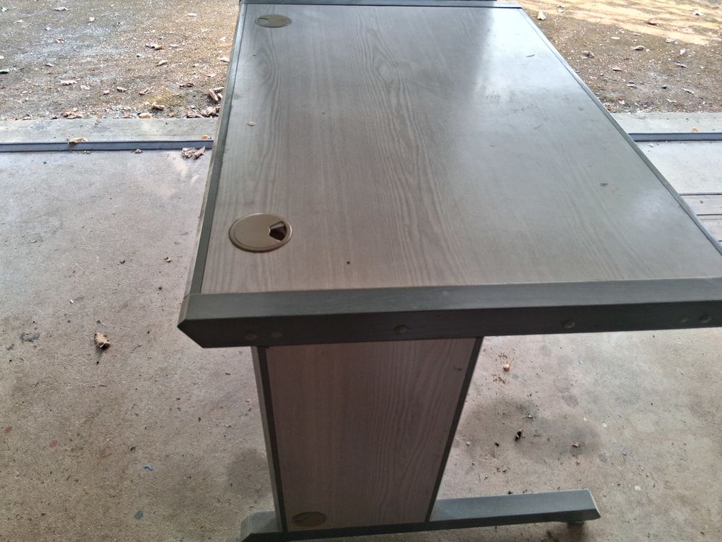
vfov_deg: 53.1
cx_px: 361
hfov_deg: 67.3
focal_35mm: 26
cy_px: 271
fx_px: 542
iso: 80
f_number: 1.8
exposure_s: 1/120
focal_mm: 3.98
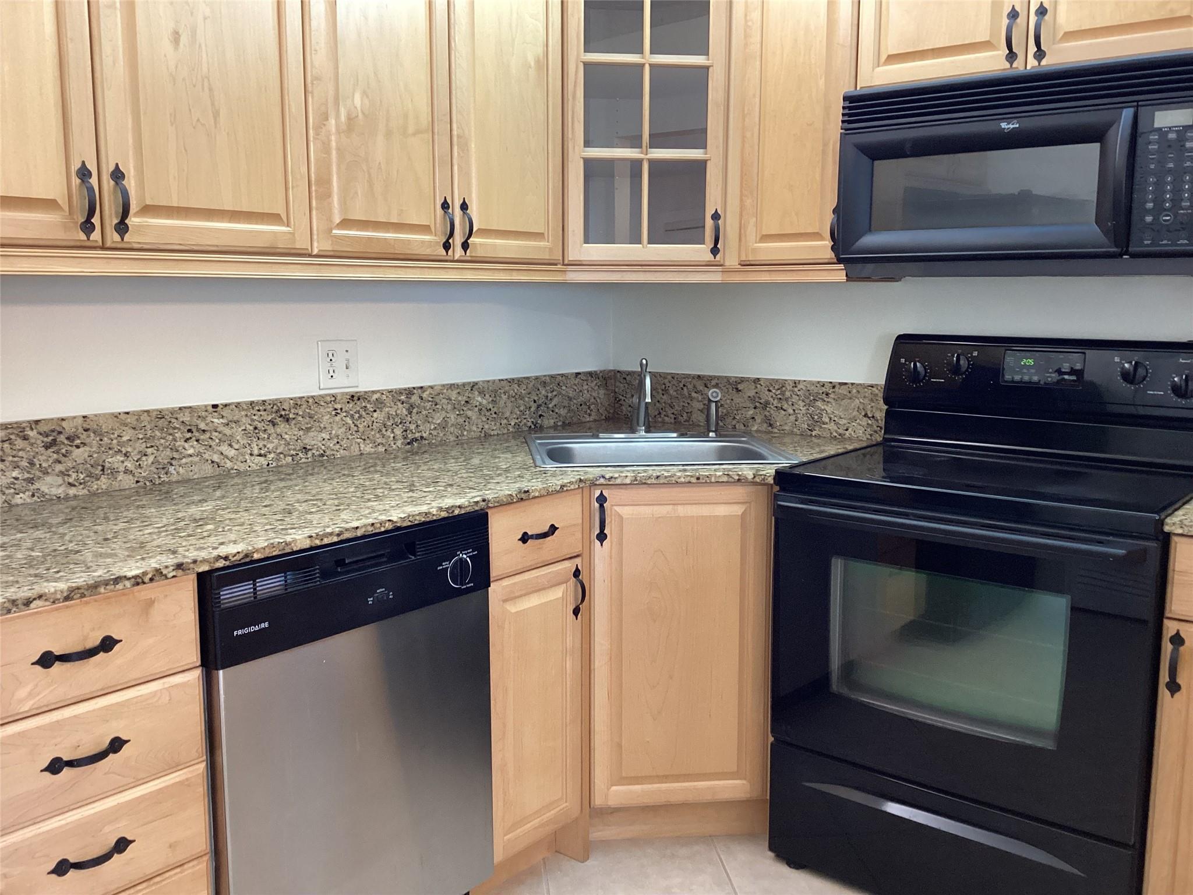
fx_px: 1068
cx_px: 596
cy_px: 448
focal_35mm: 31
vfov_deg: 45.4
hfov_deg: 58.4
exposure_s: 1/60
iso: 250
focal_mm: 3.3
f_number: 2.4
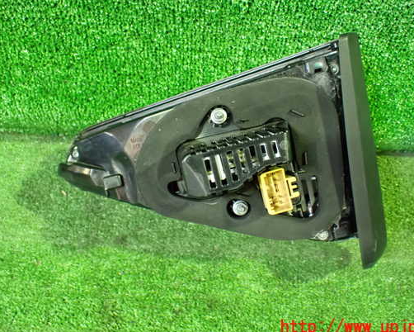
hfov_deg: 51.5
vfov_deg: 42.2
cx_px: 219
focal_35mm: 35
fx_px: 429
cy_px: 152
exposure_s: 1/30
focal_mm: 5.4
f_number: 2.3
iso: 1250
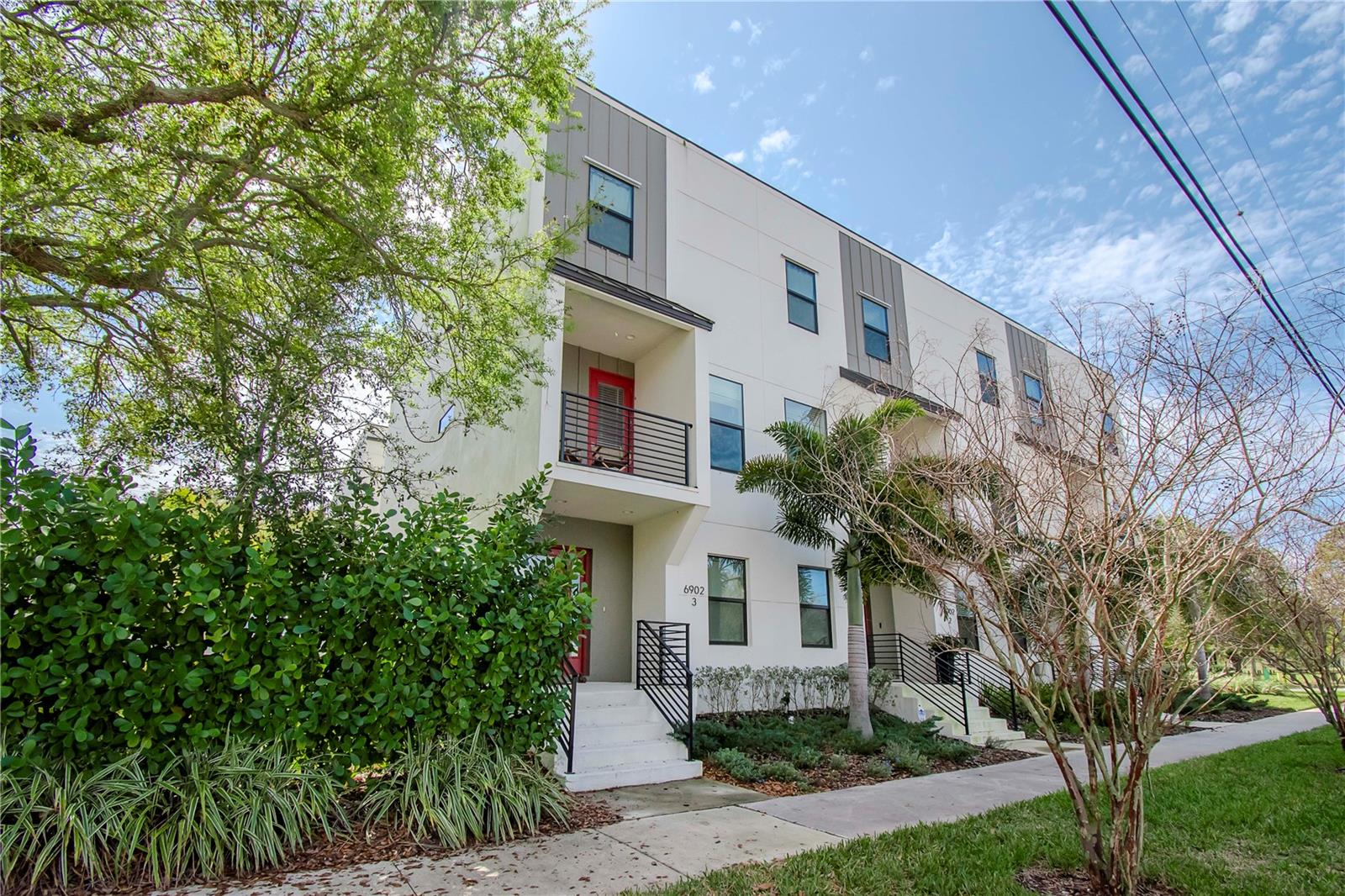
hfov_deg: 100.4
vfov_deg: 77.3
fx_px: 560
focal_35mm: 15
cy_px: 448
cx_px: 672
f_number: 7.1
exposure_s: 1/2000
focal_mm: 10
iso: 640
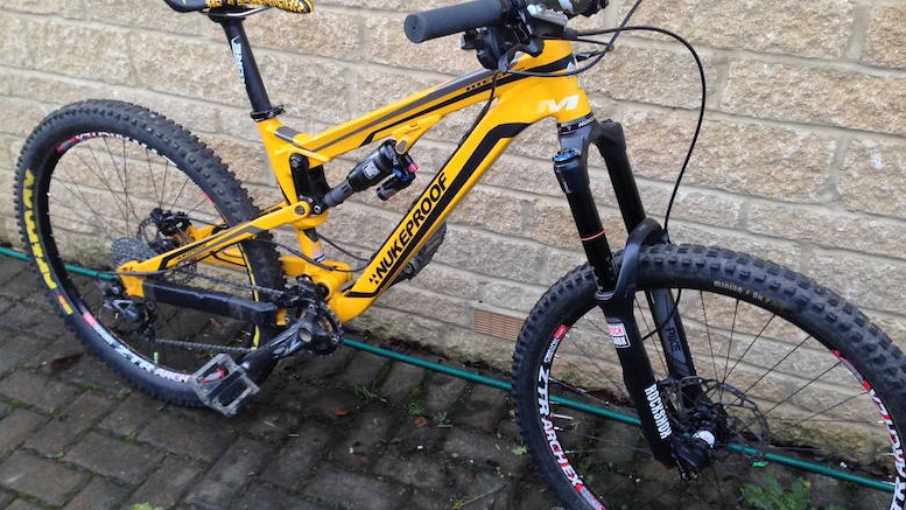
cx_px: 465
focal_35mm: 37
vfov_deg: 32.0
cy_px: 254
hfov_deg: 54.0
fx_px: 889
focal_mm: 4.12
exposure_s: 1/20
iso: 100
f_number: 2.4
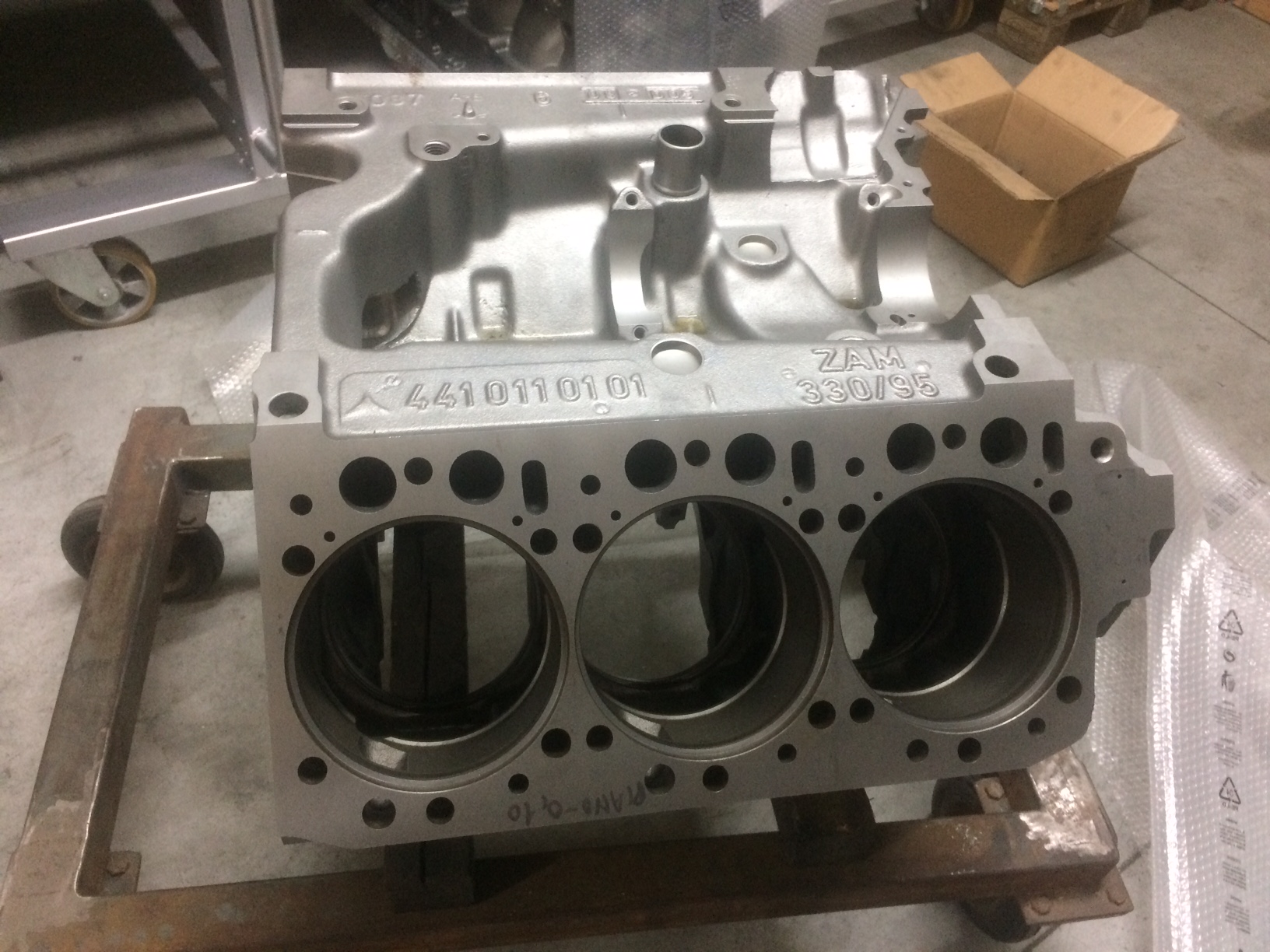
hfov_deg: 61.7
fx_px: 1064
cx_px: 635
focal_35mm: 29
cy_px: 476
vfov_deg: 48.2
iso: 250
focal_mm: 4.15
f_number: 2.2
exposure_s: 1/33
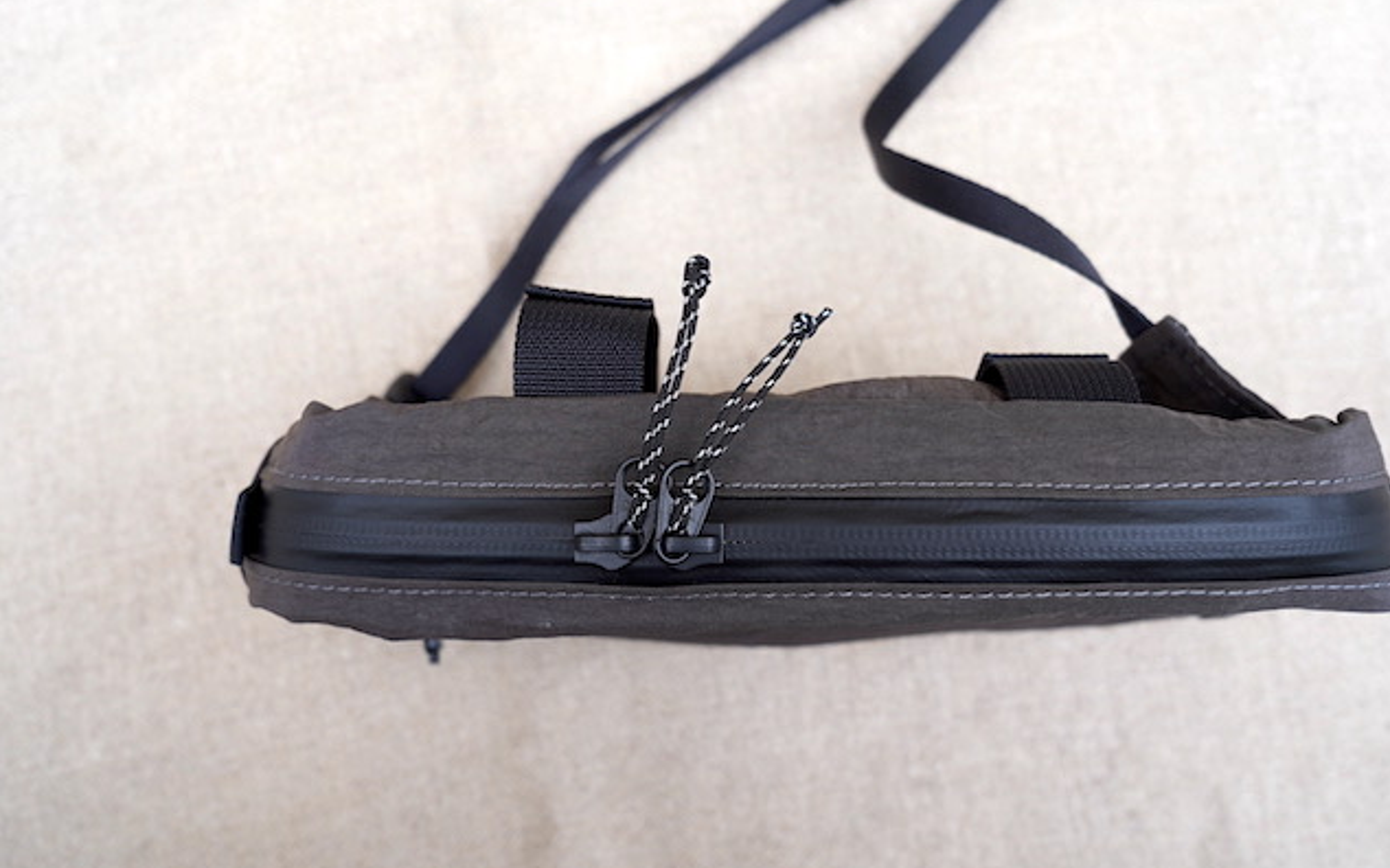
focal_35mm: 36
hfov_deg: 54.0
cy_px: 421
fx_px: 1364
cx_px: 697
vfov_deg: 35.3
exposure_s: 1/100
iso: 100
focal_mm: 35
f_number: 6.3
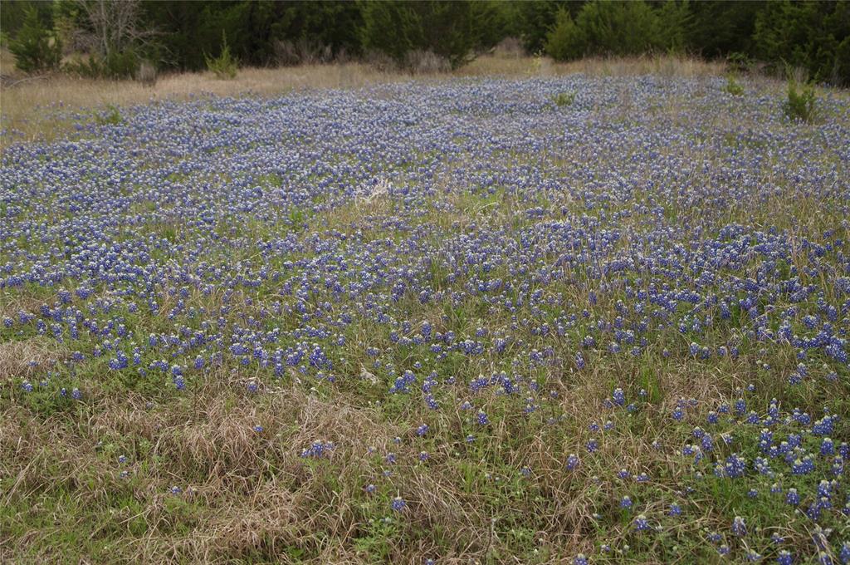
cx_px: 425
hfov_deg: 46.5
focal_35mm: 42
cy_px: 282
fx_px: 990
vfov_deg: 31.8
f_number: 2.8
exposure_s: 1/400
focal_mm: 28
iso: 100
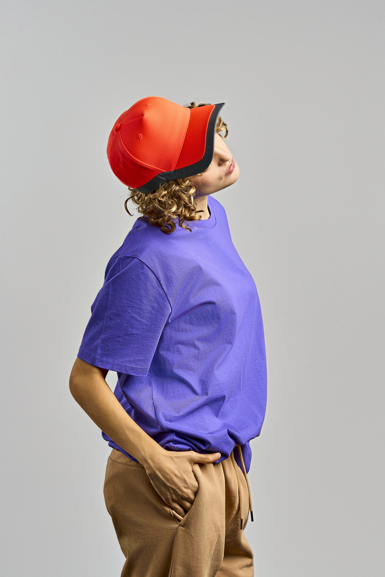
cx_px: 192
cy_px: 288
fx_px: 1203
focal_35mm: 75
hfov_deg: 18.2
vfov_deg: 27.0
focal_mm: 50
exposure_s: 1/160
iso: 320
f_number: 9
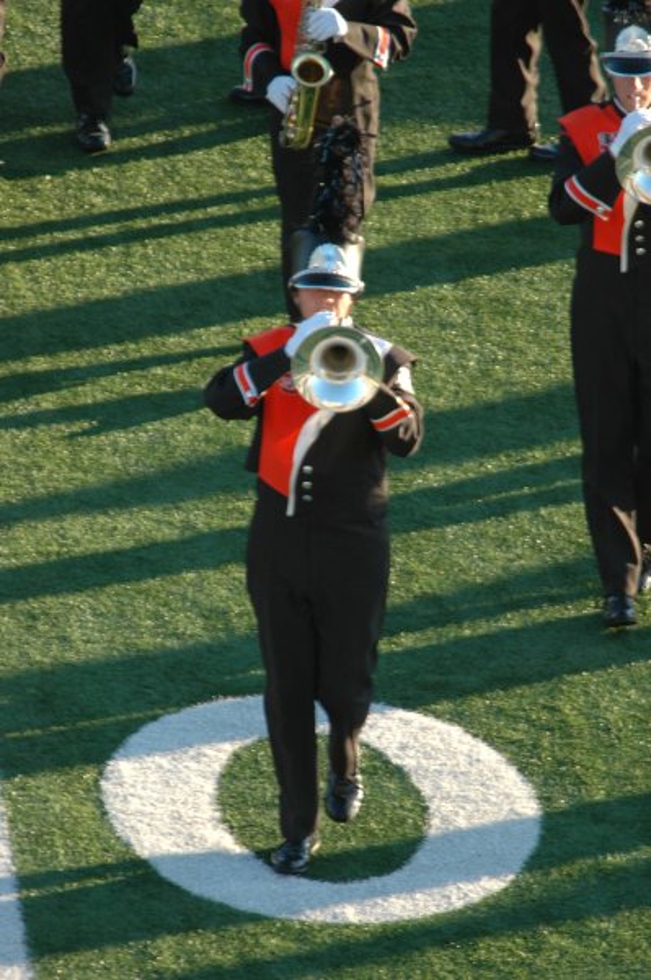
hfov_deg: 2.3
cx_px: 326
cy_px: 490
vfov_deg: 3.4
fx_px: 16302
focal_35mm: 600
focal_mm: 400
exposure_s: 1/125
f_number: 5.6
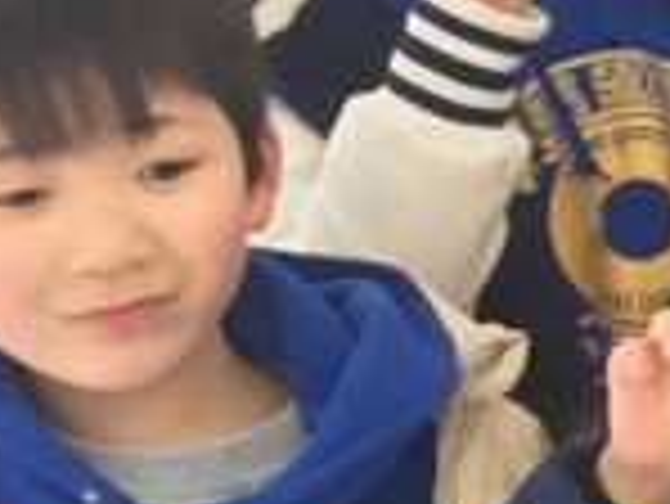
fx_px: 3855
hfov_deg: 8.0
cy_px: 356
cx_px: 2266
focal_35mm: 199
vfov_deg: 7.5
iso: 50
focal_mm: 4.15
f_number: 2.2
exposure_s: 1/120
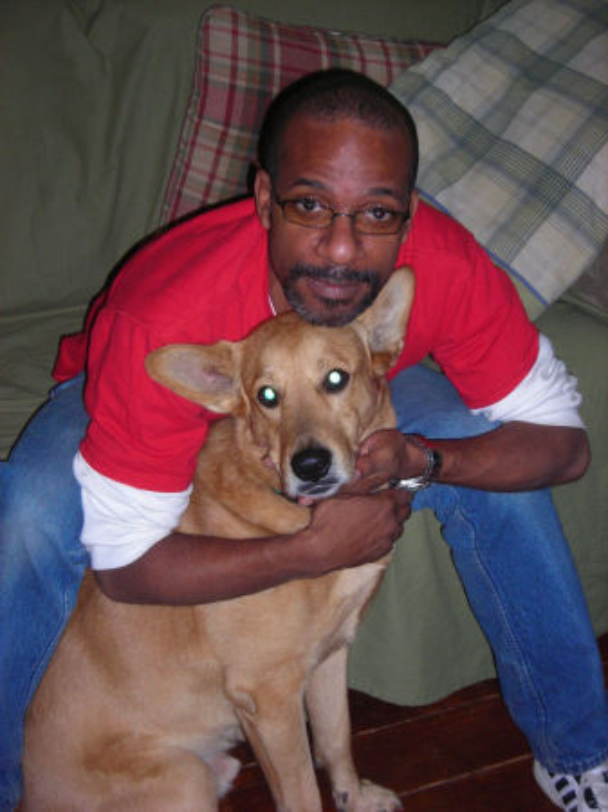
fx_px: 1524
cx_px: 304
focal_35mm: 65
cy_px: 406
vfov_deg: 29.8
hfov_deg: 22.6
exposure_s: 1/60.1
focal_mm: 10.8
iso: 112
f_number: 3.9
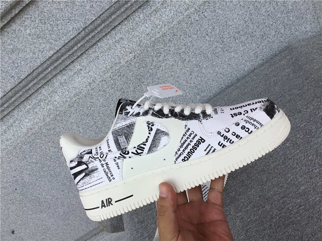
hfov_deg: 58.4
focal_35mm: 31
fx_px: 288
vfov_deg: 45.4
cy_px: 120
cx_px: 161
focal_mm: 3.3
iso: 25
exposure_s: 1/708
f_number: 2.4
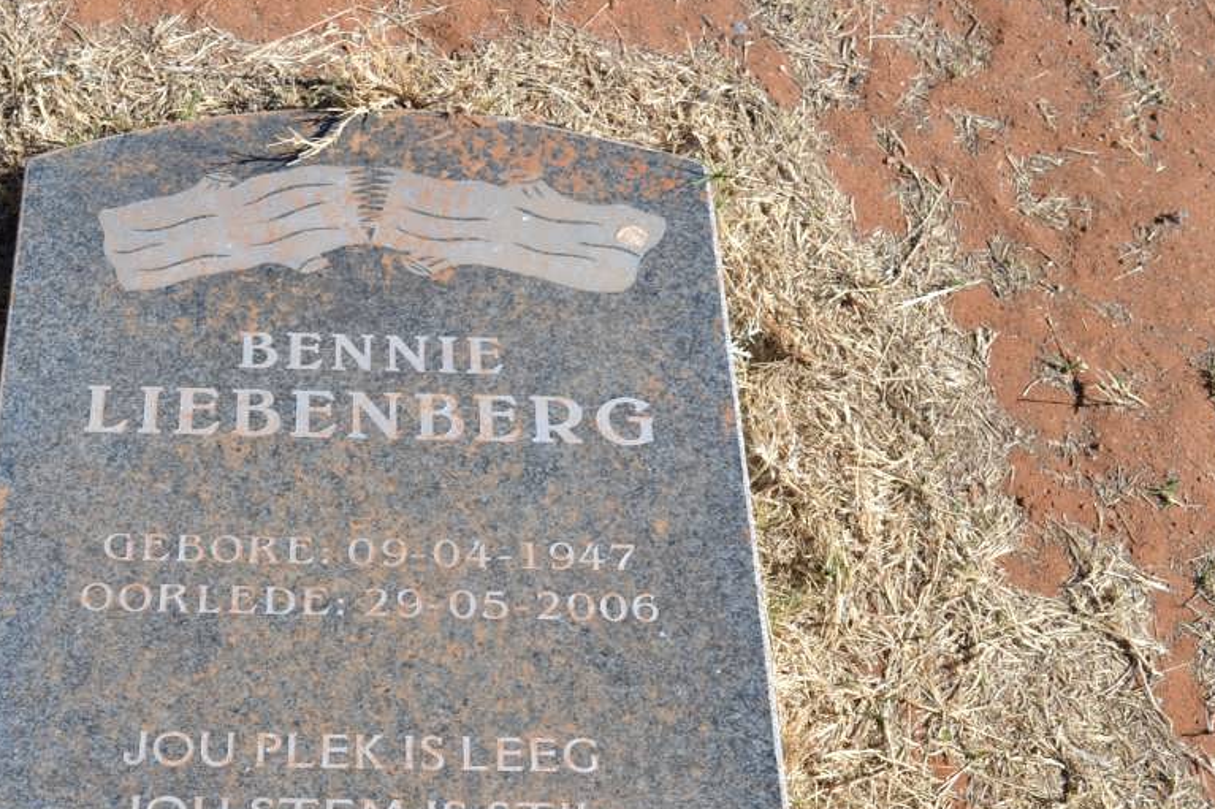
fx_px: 2058
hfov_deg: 32.6
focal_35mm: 61
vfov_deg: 22.1
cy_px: 597
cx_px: 409
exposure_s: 1/125
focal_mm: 26
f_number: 5.6
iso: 110
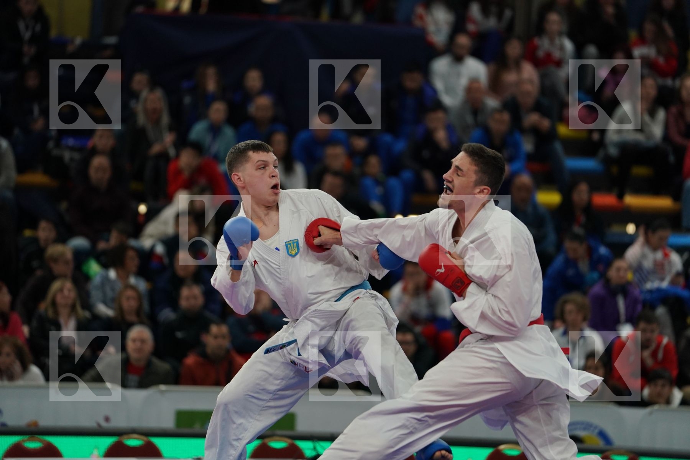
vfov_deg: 6.9
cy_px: 230
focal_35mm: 200
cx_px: 345
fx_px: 3833
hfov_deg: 10.3
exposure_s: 1/1000
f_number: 2.8
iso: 1250
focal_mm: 200
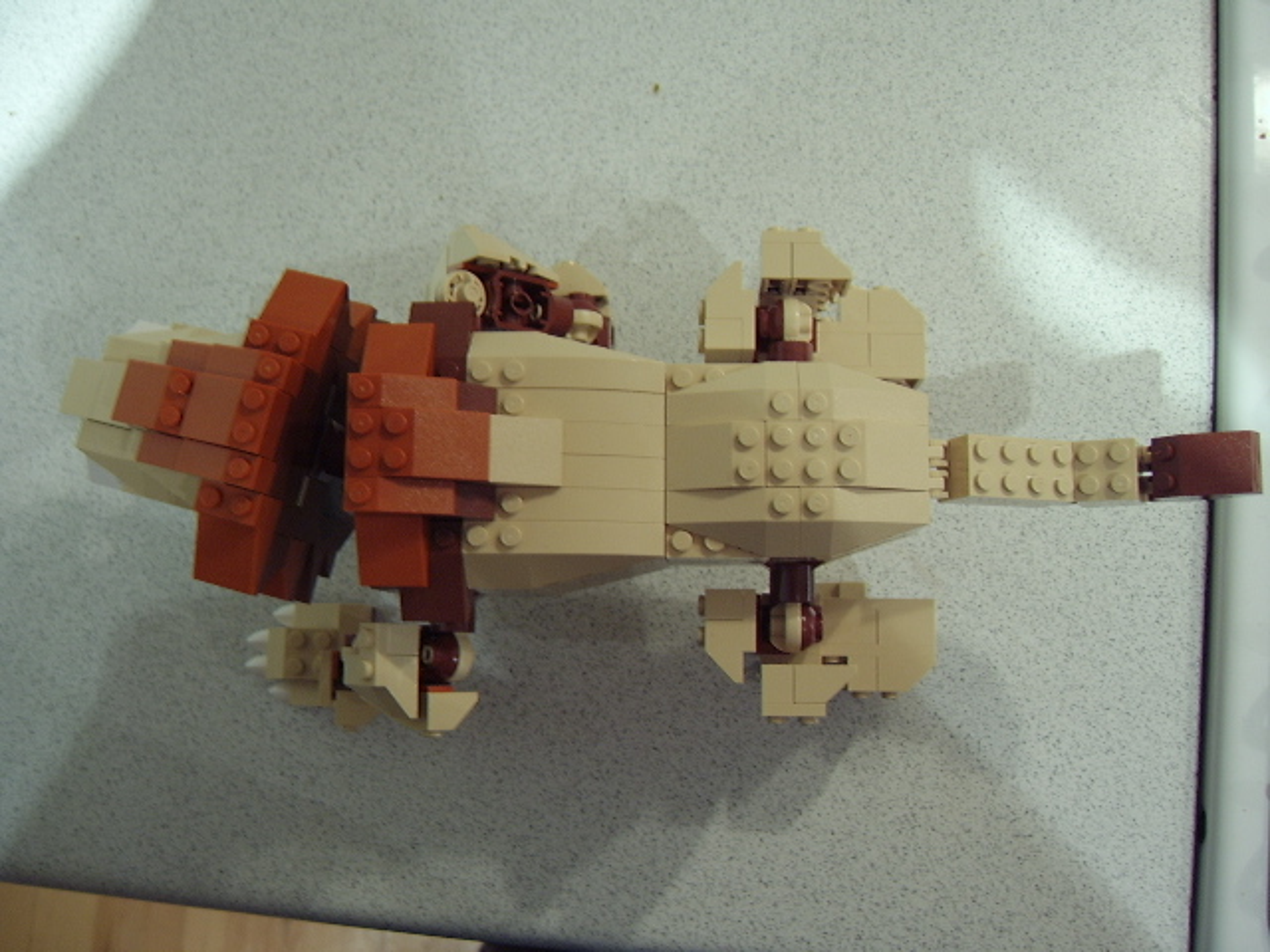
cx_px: 635
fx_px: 1137
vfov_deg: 45.4
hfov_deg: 58.4
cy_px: 476
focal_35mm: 31
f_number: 2.7
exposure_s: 1/5
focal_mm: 8.13
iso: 100
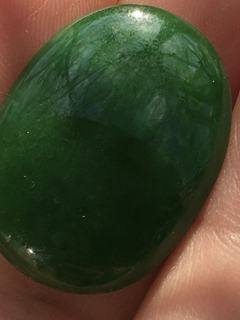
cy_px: 133
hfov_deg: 24.4
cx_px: 102
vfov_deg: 32.1
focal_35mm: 60
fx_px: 554
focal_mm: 4.15
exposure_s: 1/1040
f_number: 2.2
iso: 25
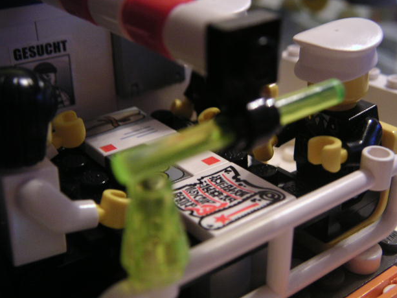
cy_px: 146
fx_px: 551
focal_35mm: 48
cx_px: 206
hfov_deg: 39.6
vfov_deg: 30.3
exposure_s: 1/3
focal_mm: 7.1
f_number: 2.9
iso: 100
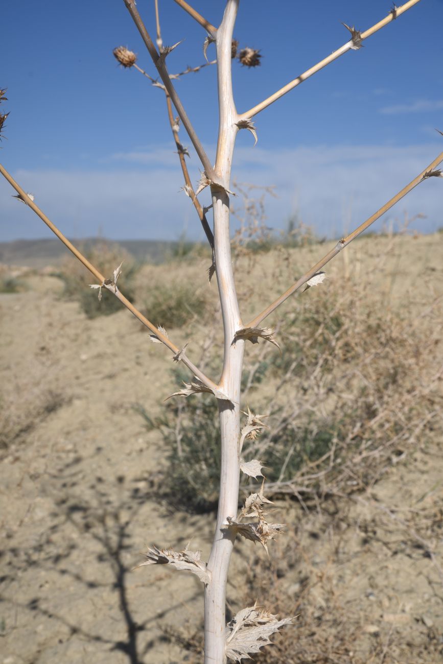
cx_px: 222
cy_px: 332
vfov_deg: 36.2
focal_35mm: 55
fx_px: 1015
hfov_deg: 24.6
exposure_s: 1/125
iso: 125
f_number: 18
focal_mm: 55
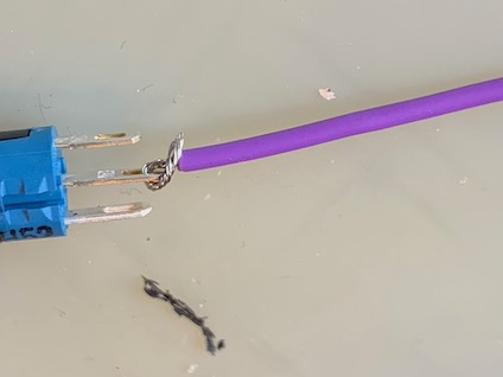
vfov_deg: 16.0
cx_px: 244
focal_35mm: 92
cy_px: 231
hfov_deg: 21.3
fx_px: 1337
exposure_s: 1/121
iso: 80
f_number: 1.8
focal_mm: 4.25
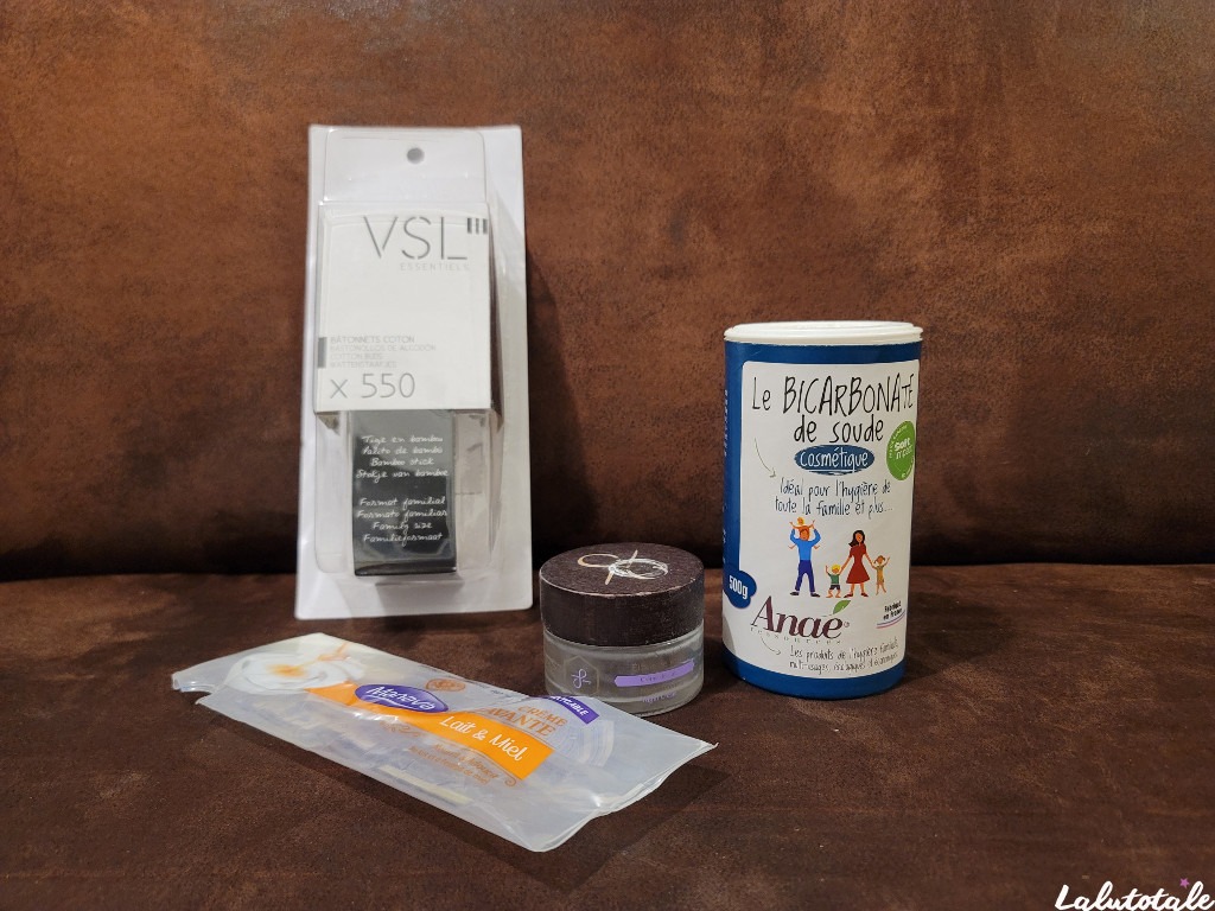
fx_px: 877
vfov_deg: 54.9
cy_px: 456
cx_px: 608
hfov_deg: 69.4
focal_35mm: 25
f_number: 1.8
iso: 640
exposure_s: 1/50
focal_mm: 7
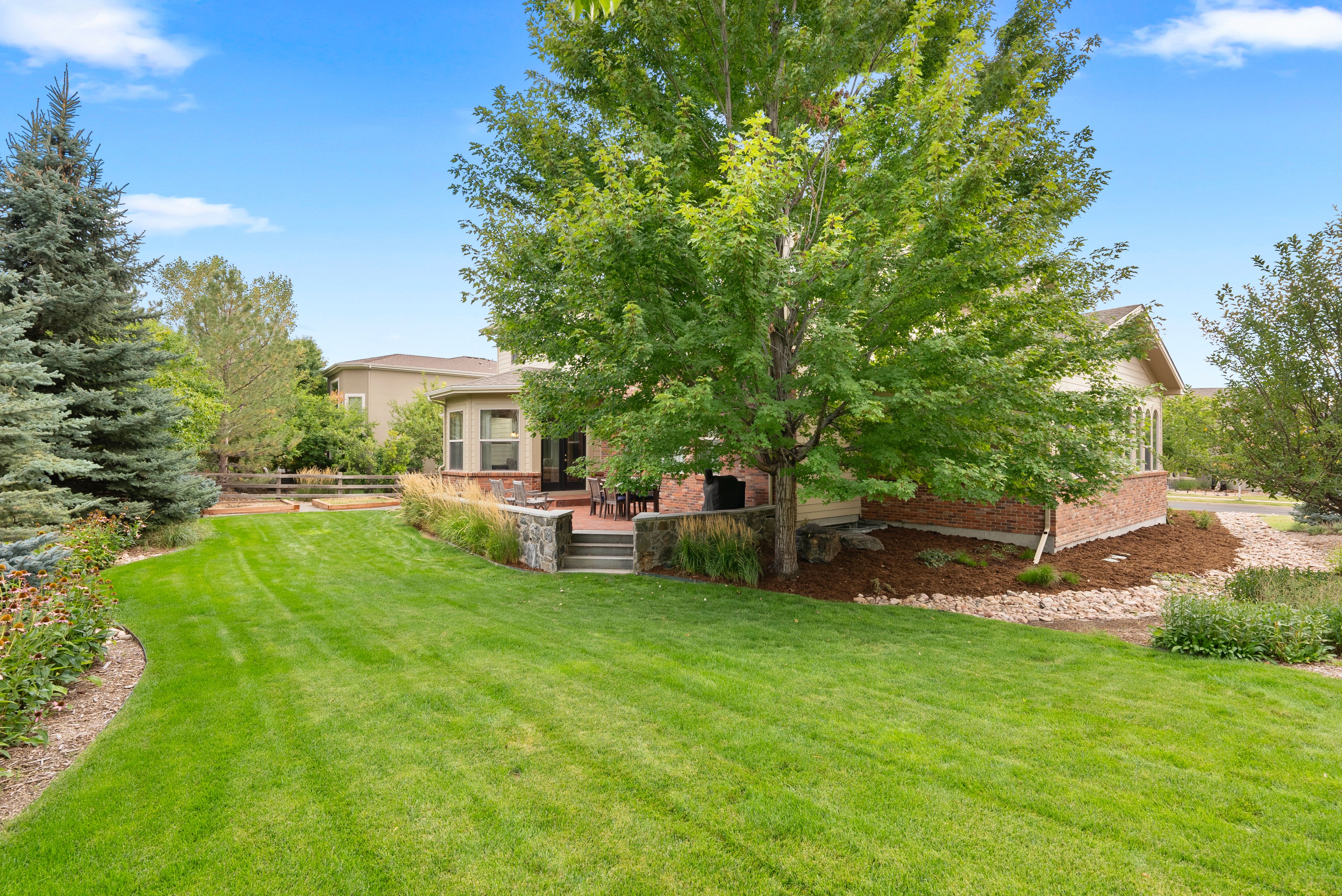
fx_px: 597
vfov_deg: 73.8
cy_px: 448
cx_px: 671
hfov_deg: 96.7
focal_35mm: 16
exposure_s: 1/20
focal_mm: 16
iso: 200
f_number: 8
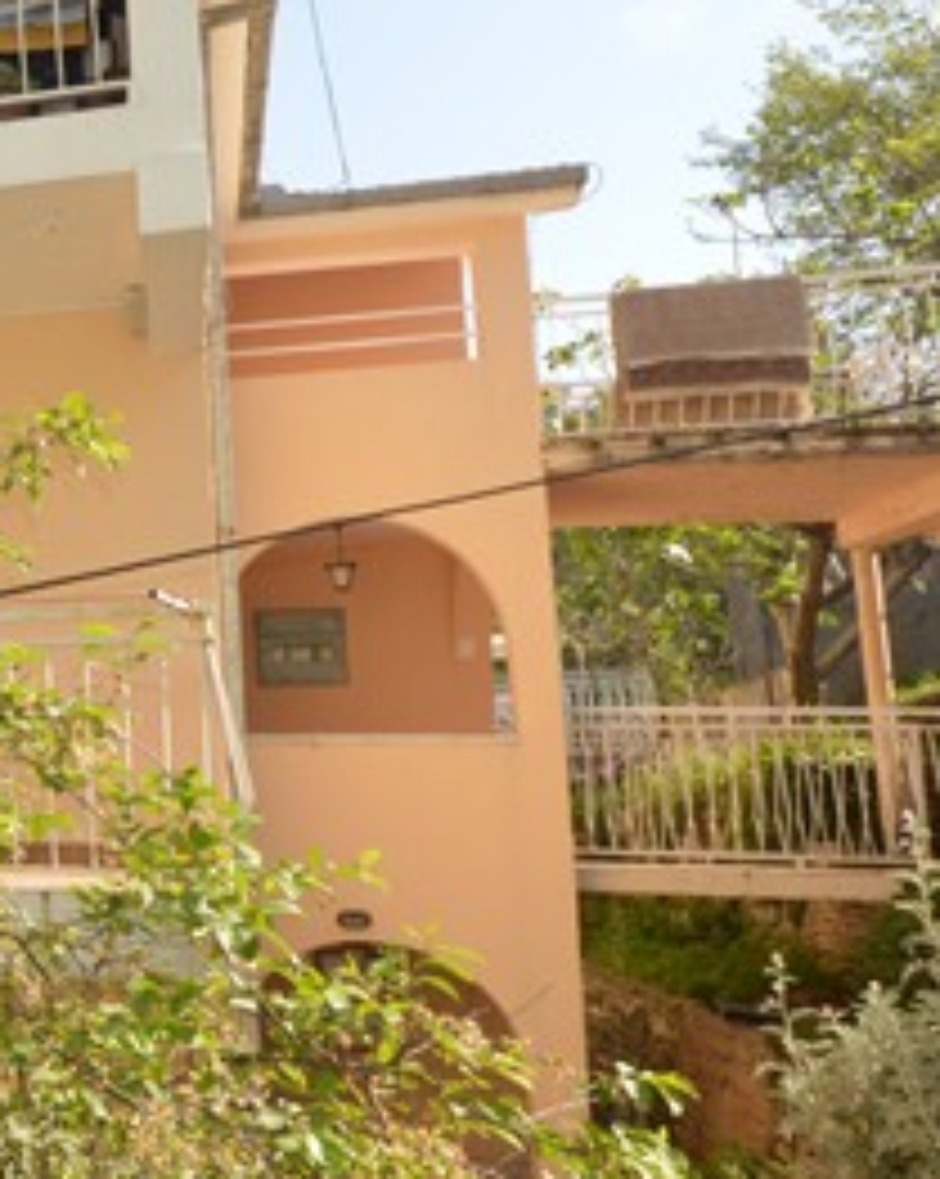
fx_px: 1498
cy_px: 572
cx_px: -409
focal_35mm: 43
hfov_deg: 26.7
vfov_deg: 42.9
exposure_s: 1/200
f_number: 10
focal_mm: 10
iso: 400
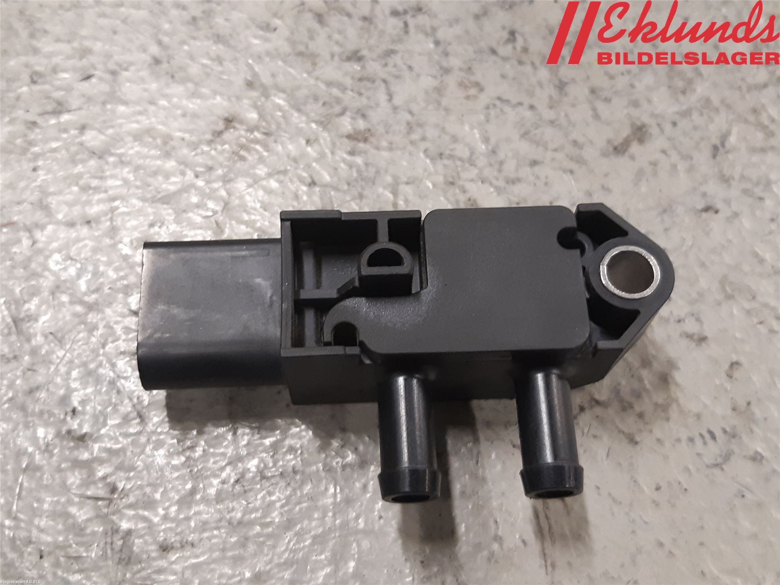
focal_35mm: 26
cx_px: 390
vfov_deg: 53.1
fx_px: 586
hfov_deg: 67.3
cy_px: 292
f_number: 1.7
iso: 200
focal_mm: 3.93
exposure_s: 1/50
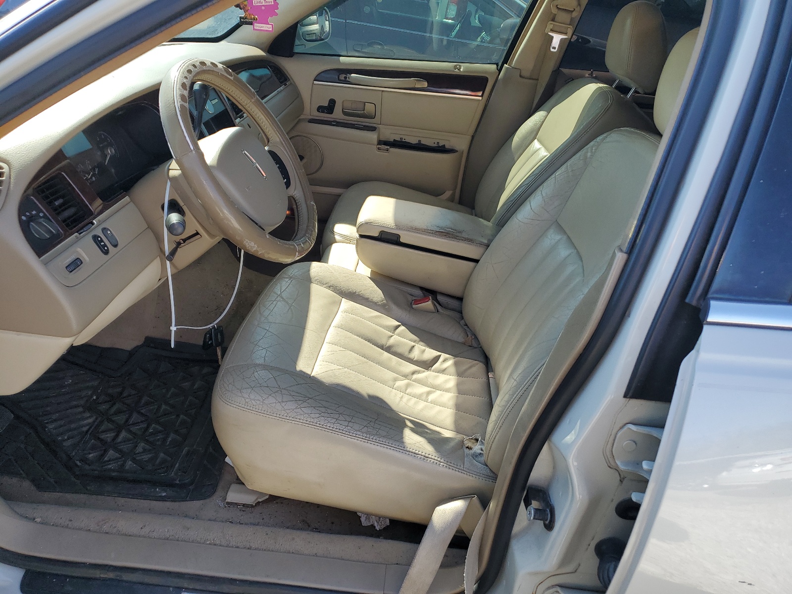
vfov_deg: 53.1
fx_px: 595
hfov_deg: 67.3
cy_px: 297
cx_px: 396
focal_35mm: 26
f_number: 1.5
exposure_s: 1/667
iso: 50
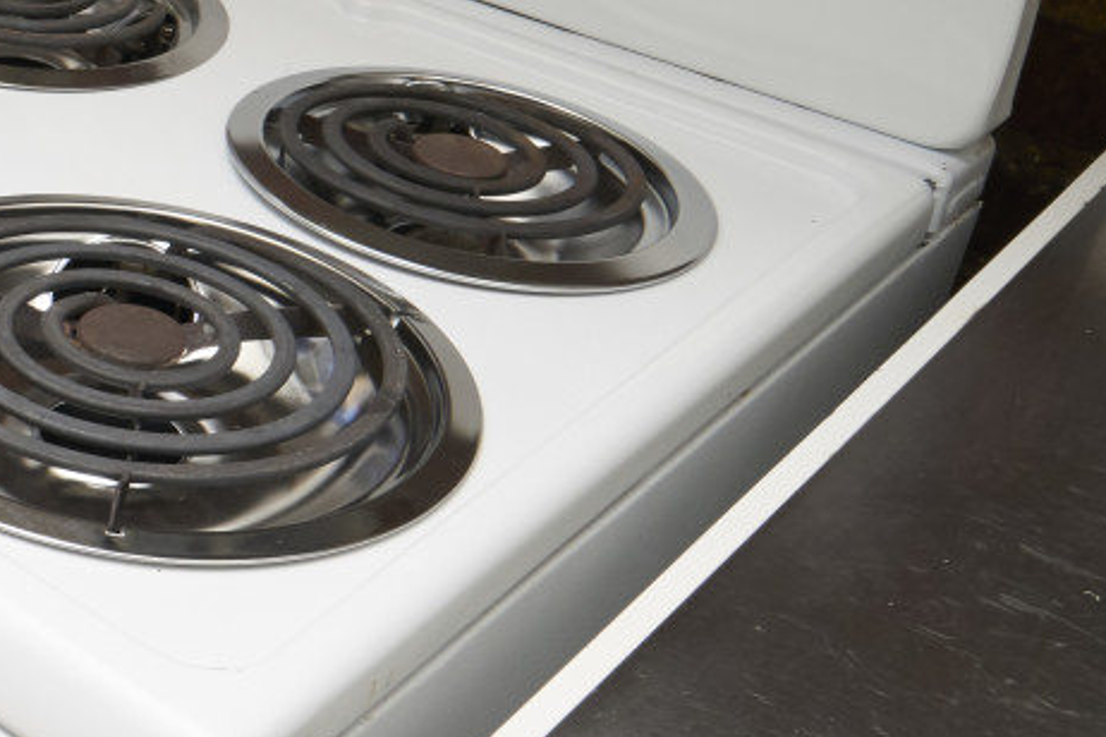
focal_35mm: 62
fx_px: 1905
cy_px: 160
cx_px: -376
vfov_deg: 21.7
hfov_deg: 26.7
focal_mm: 14
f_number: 11
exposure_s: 1/200
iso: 400
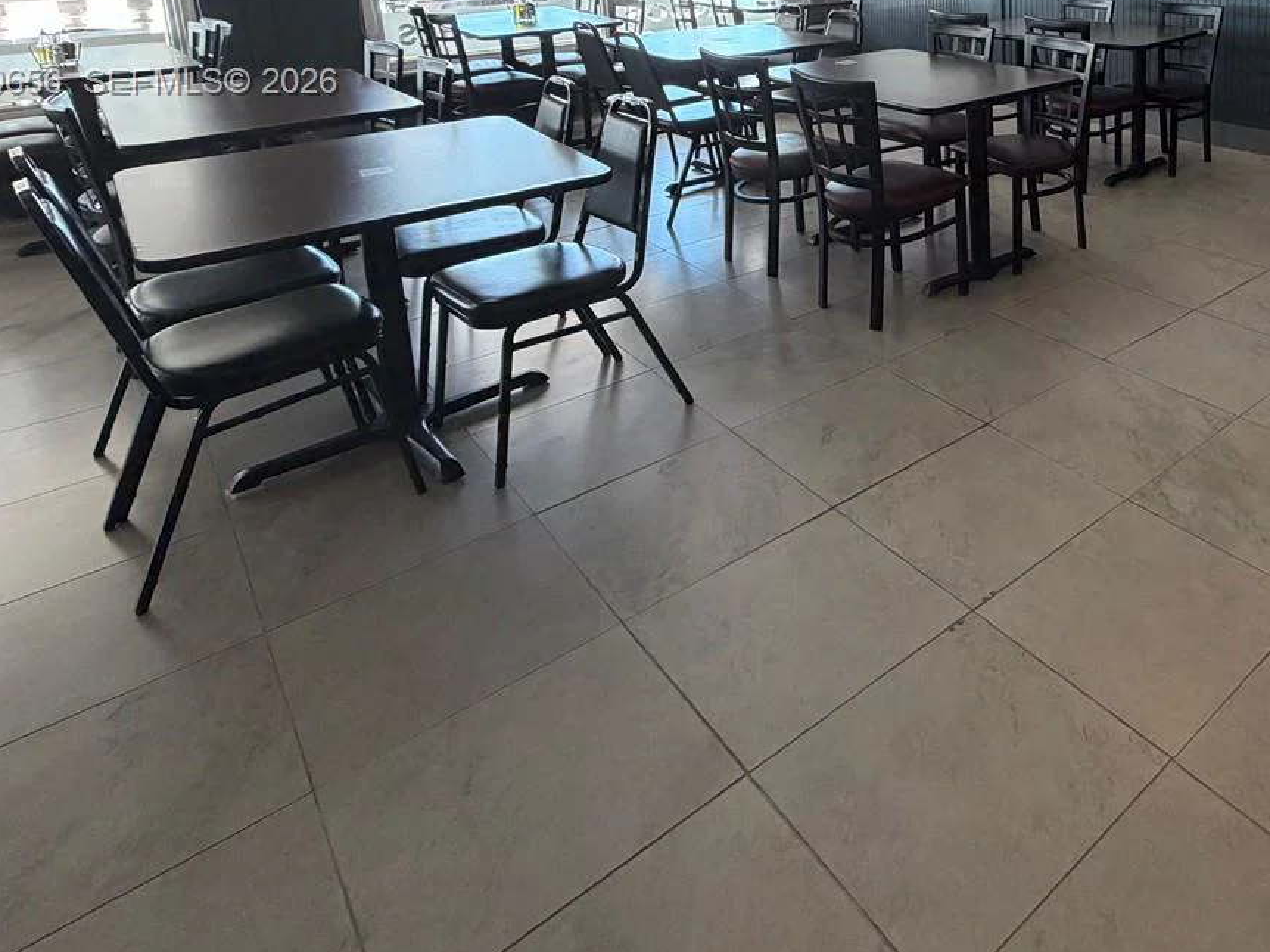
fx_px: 954
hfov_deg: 60.5
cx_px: 1058
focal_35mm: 26
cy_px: 84
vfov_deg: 47.3
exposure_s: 1/120
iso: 320
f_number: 2.2
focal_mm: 2.22
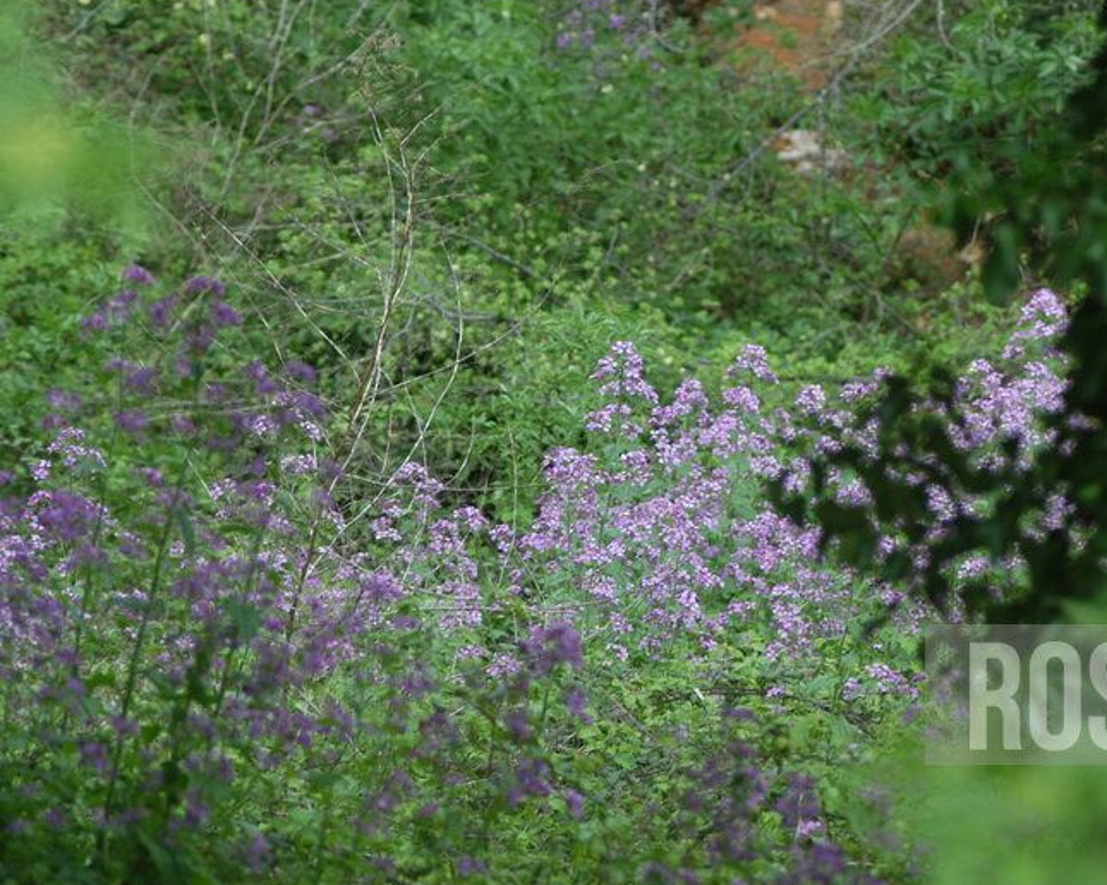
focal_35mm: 319
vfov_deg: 4.9
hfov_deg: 6.1
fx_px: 10444
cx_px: 545
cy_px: 592
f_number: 3.5
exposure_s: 1/125
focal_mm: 135
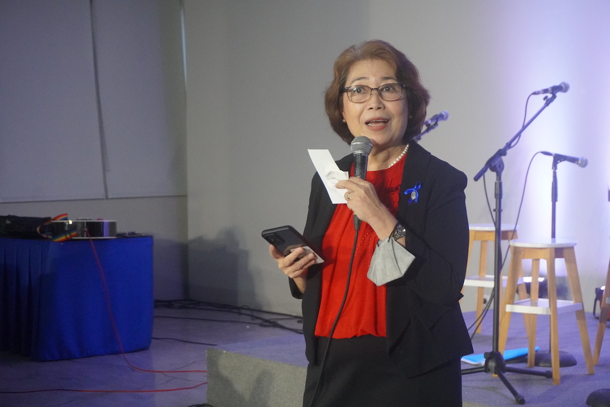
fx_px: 1271
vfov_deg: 18.2
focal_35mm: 75
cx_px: 305
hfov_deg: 27.0
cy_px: 204
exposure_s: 1/100
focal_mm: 50
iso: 6400
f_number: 5.6
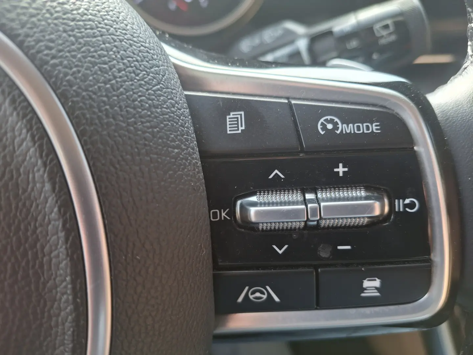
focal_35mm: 25
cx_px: 236
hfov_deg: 69.4
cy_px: 178
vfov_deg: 54.9
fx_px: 342
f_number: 1.8
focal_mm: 4.69
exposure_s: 1/100
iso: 40
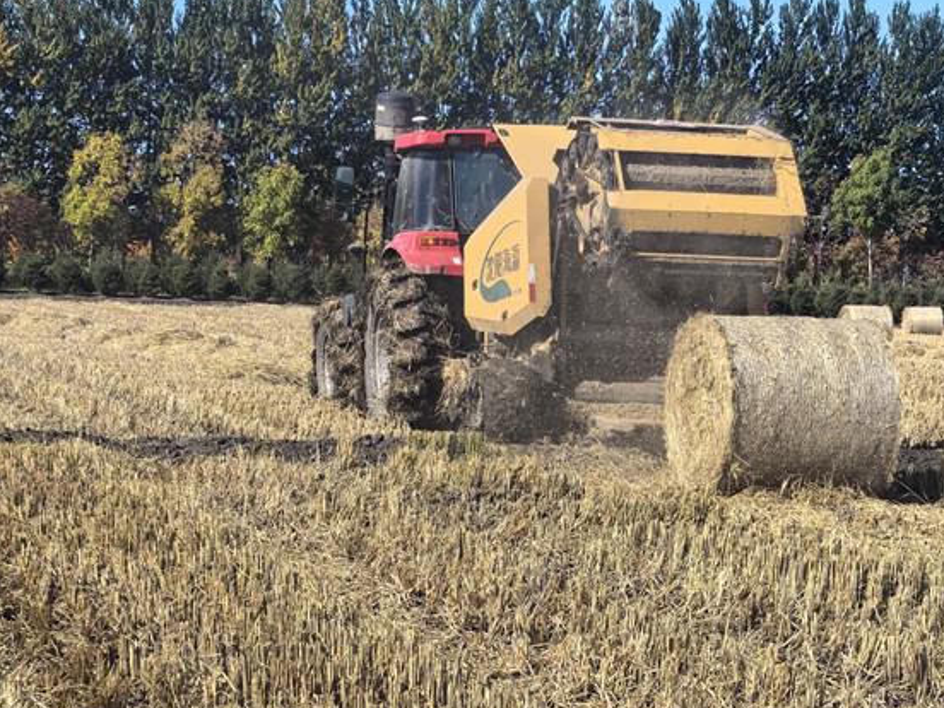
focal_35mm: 116
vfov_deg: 12.8
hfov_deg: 17.0
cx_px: 407
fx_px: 3163
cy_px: 311
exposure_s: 1/1427
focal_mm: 6.98
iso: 50
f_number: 2
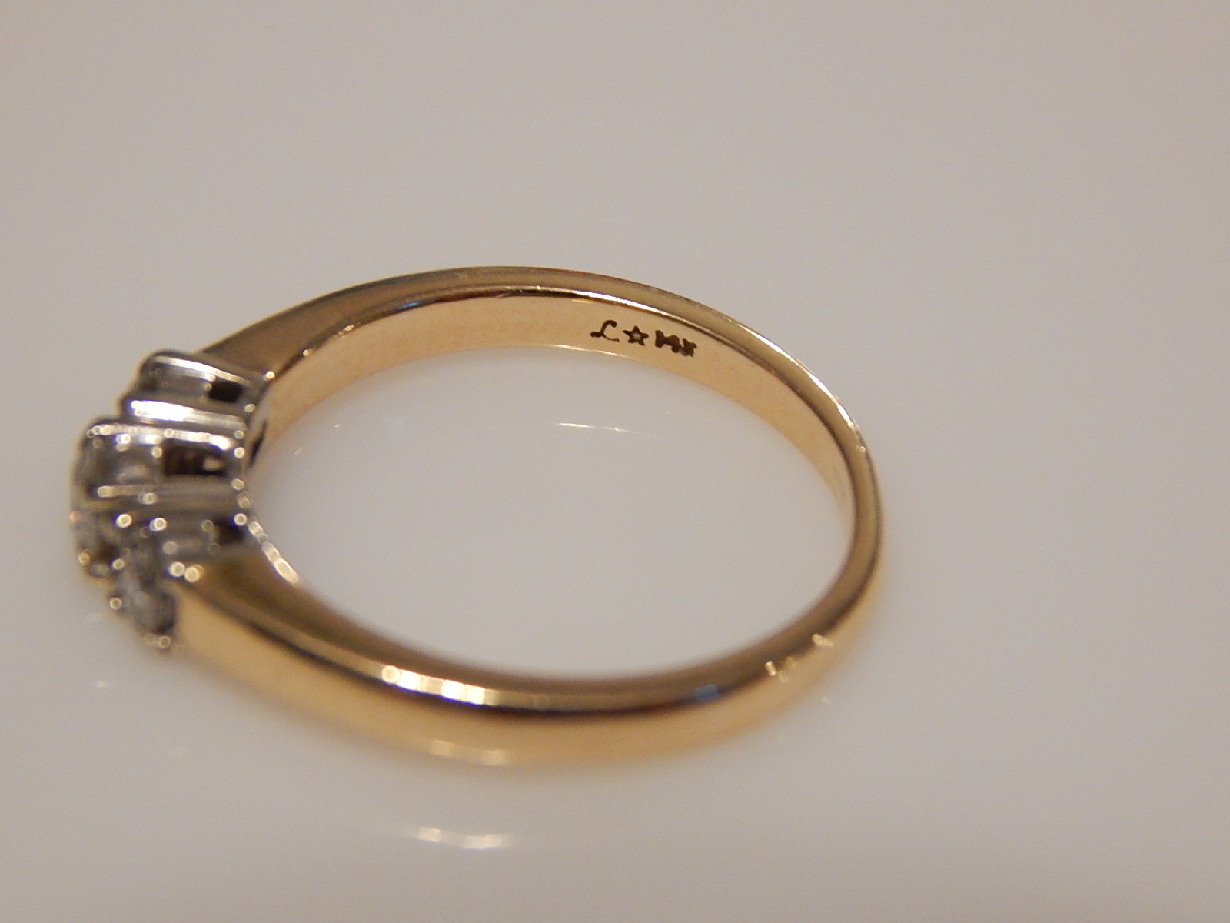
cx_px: 615
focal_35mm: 160
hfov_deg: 12.3
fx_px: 5685
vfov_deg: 9.3
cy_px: 462
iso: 400
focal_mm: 28.7
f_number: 5.1
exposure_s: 1/20
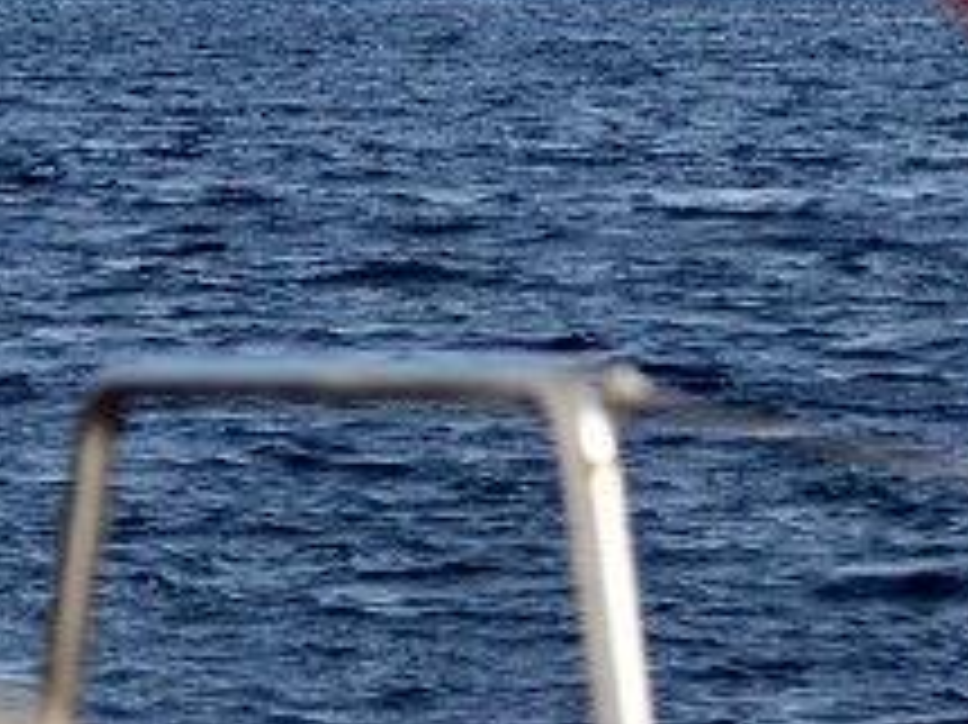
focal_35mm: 468
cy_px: -353
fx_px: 13080
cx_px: 763
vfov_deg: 3.2
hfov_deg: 4.2
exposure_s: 1/6400
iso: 800
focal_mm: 70
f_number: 4.5
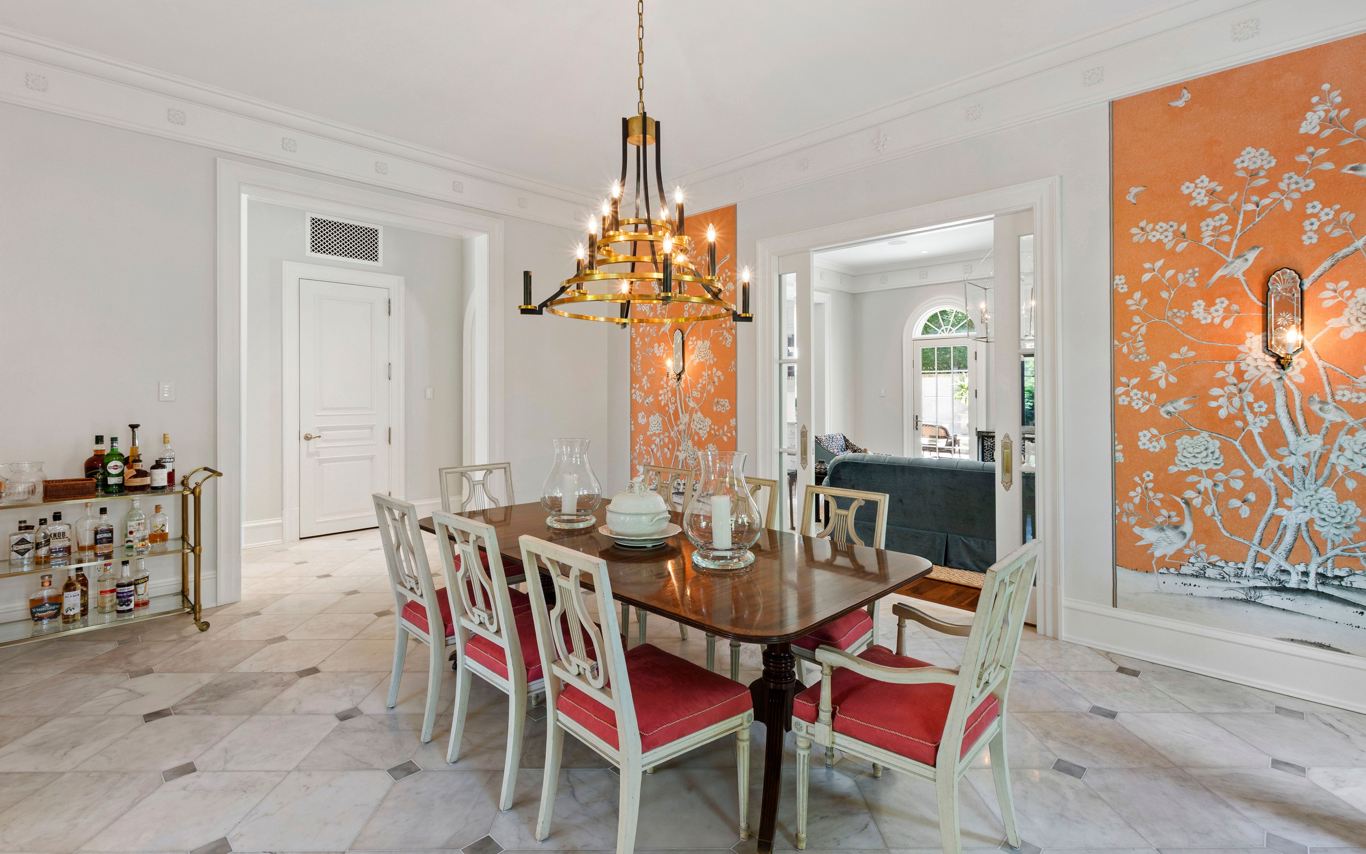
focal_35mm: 16
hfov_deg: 97.8
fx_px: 596
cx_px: 685
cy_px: 394
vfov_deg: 71.1
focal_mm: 10
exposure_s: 1/1.67
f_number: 8
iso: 100
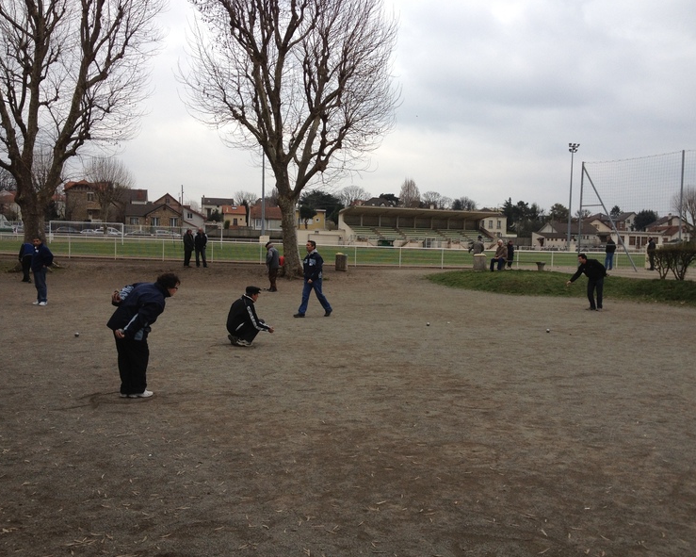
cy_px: 279
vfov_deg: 40.1
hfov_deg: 49.1
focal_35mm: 37
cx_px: 365
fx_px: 762
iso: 64
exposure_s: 1/225
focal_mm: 4.28
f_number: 2.4
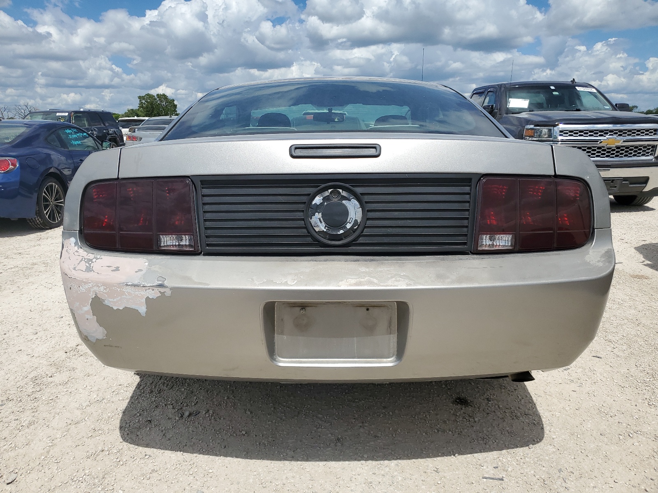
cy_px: 246
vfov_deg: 53.1
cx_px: 329
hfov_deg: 67.3
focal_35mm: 26
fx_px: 494
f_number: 1.5
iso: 50
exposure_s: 1/10000
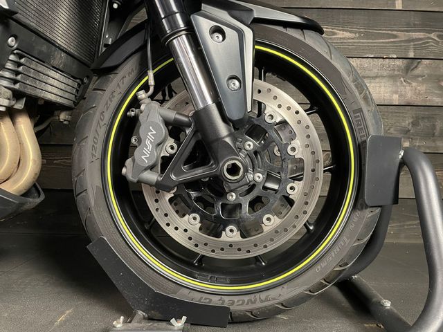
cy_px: 166
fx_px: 333
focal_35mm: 26
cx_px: 222
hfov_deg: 67.3
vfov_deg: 53.1
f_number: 1.6
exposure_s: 1/33
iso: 640
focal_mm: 4.2
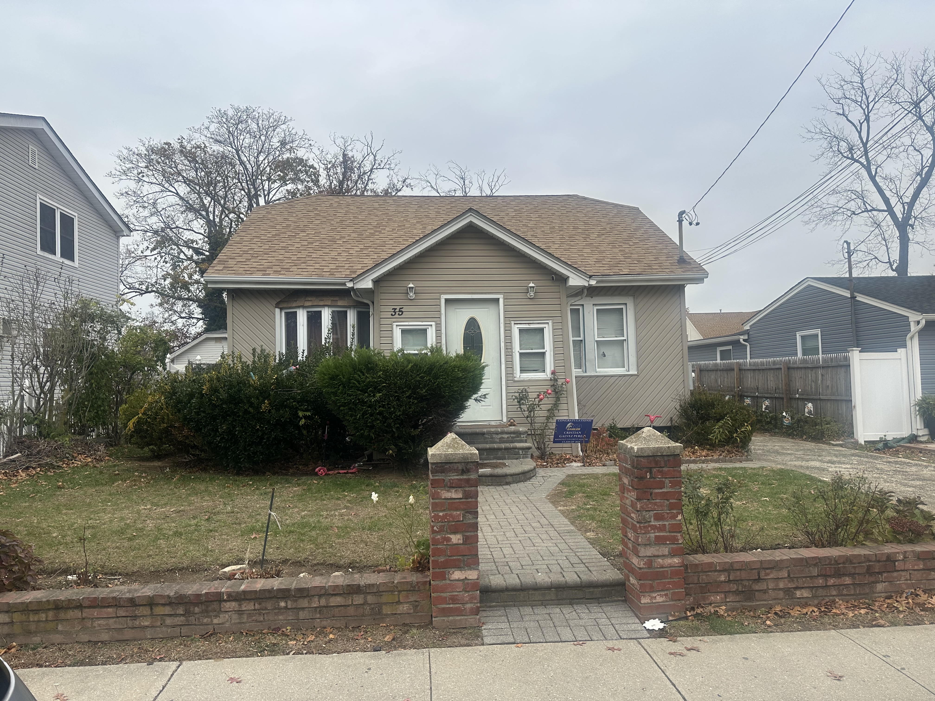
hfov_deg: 71.6
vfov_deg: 56.8
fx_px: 648
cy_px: 350
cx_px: 468
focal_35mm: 24
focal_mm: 6.86
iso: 80
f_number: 1.78
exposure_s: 1/2469
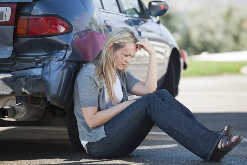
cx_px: 124
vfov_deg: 7.4
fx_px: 1269
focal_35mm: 185
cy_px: 82
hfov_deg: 11.1
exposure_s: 1/400
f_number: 3.2
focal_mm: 185
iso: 100
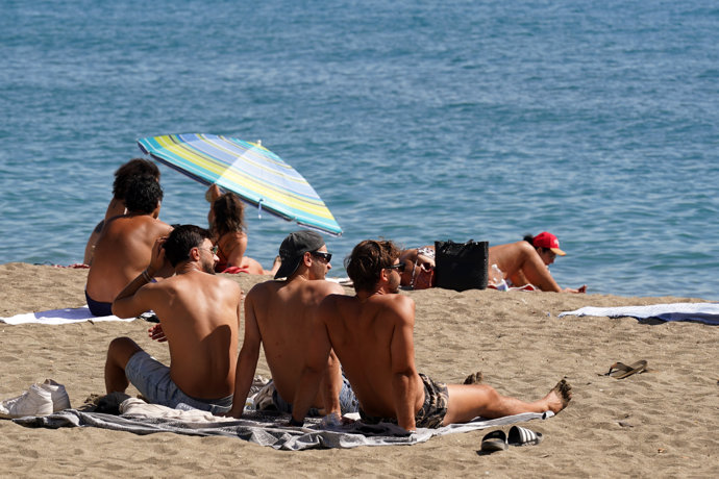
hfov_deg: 9.3
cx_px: 360
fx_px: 4433
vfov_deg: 6.2
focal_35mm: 222
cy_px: 240
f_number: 7.1
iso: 100
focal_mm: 148
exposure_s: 1/400
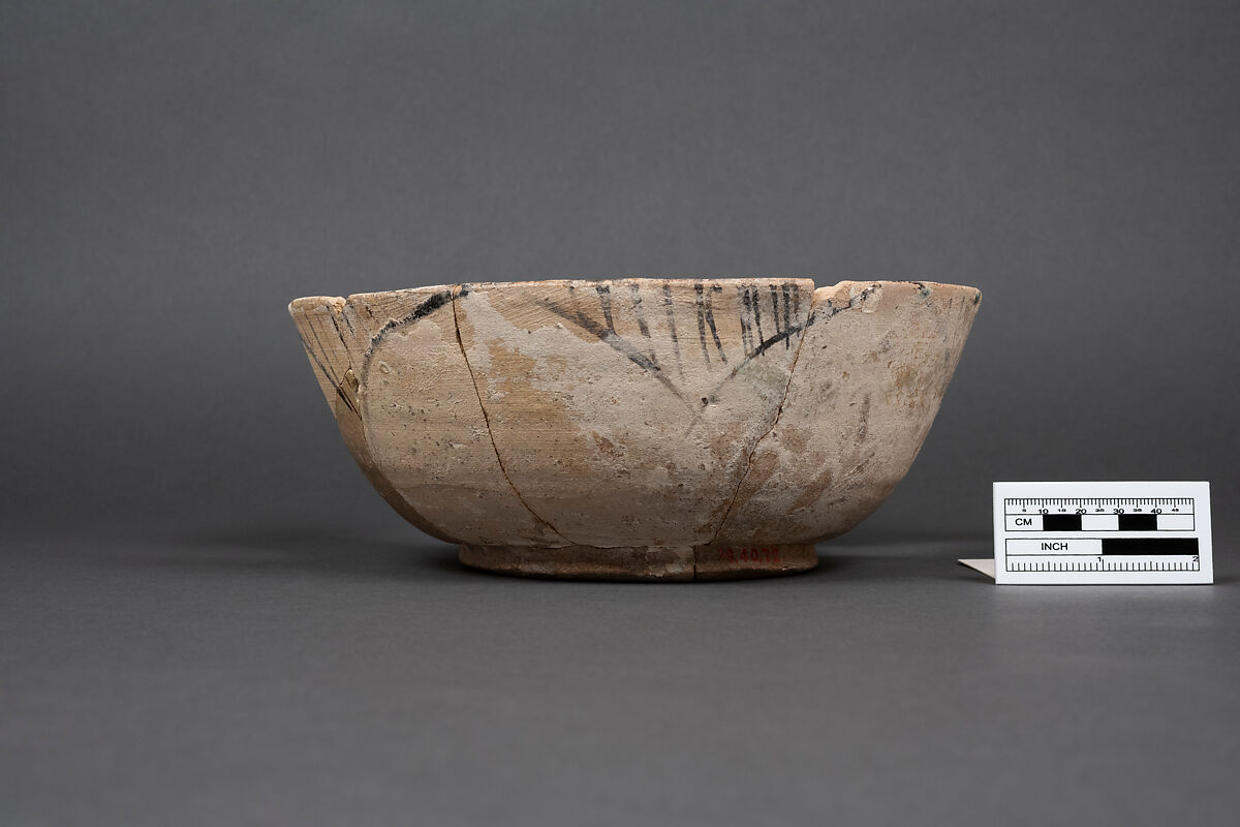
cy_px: 414
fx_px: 1722
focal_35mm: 50
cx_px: 620
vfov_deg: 27.0
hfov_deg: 39.6
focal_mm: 50
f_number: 14
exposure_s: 1/20
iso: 640
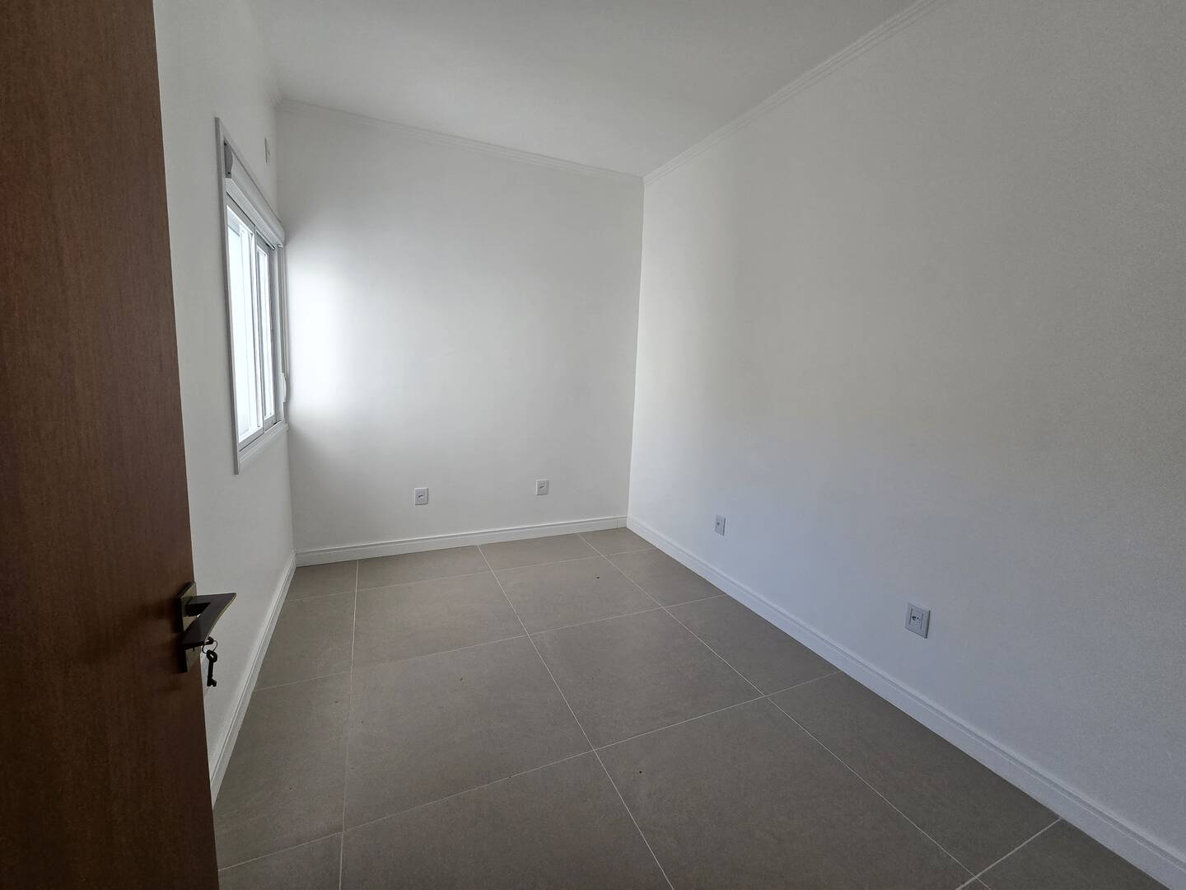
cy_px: 445
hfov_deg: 106.2
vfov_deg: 89.9
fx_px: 445
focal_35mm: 13
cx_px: 593
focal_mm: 2.2
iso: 125
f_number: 2.2
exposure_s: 1/359
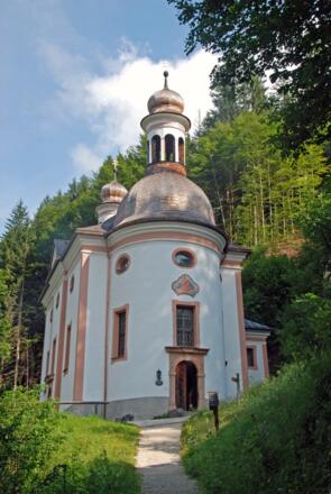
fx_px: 659
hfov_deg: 28.2
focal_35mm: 48
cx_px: 166
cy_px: 247
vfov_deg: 41.0
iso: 160
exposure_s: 1/100
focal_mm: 32
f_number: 9
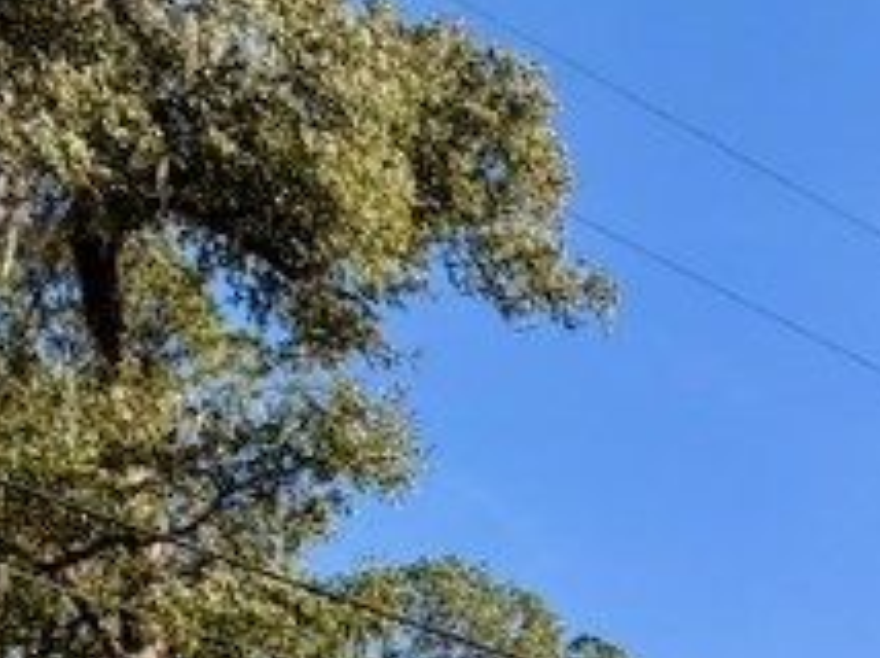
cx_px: 1106
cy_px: 1234
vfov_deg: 17.3
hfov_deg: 25.5
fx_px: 1701
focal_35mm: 67
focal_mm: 2.22
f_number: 2.2
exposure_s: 1/770
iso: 40
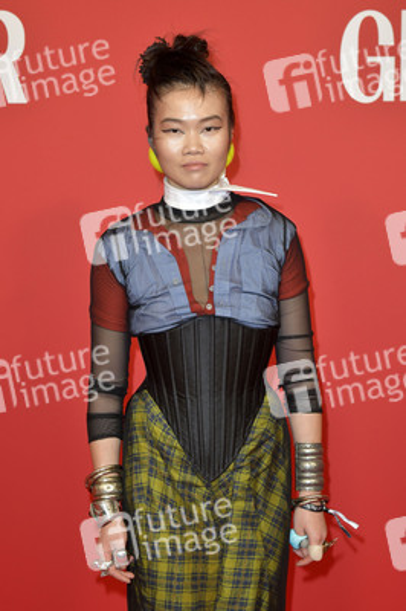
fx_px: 932
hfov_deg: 24.6
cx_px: 203
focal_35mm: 55
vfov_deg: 36.3
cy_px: 306
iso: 1250
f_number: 6.3
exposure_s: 1/250
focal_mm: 55
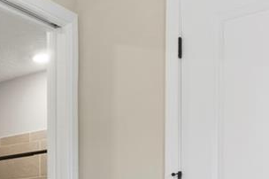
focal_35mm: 79
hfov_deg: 21.2
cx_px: -148
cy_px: 269
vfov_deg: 15.8
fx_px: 590
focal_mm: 10
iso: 100
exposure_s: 1/1.25
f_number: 8
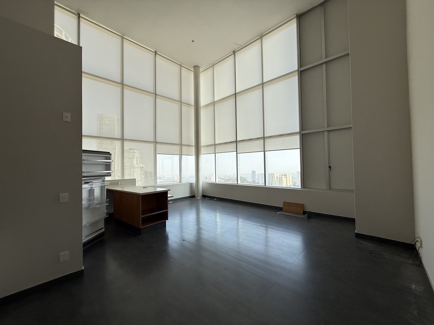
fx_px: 176
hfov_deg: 102.1
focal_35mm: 14
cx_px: 217
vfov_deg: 85.7
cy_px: 162
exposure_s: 1/709
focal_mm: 2.22
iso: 50
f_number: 2.2
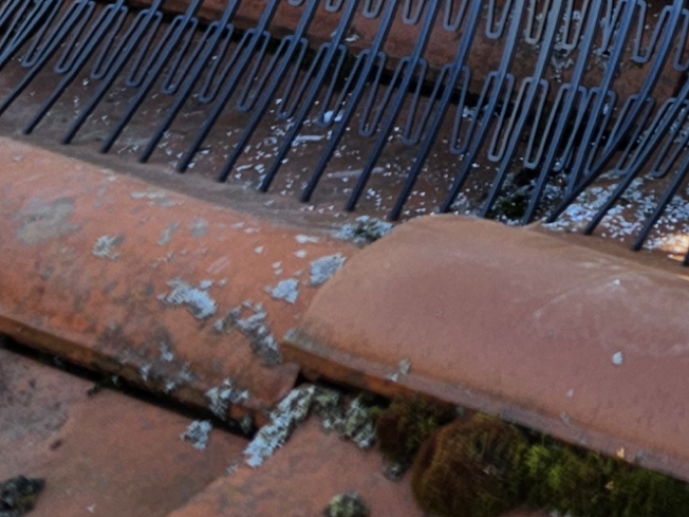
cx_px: 1024
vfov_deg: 9.5
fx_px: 2806
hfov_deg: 13.2
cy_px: -643
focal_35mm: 141
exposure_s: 1/437
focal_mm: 5.4
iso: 25
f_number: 1.8
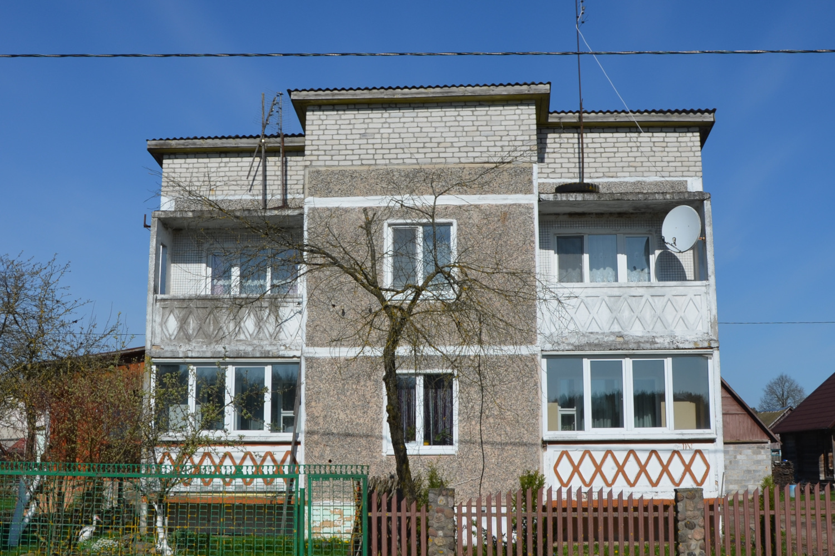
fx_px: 626
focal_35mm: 27
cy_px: 278
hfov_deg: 67.4
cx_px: 418
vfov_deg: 47.9
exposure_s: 1/400
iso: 100
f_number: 10
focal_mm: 18
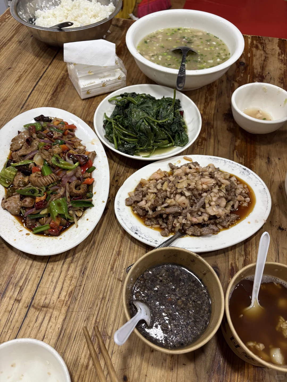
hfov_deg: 53.1
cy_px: 191
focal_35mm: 26
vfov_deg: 67.3
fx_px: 287
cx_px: 144
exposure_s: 1/50
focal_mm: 5.96
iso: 80
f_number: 1.6
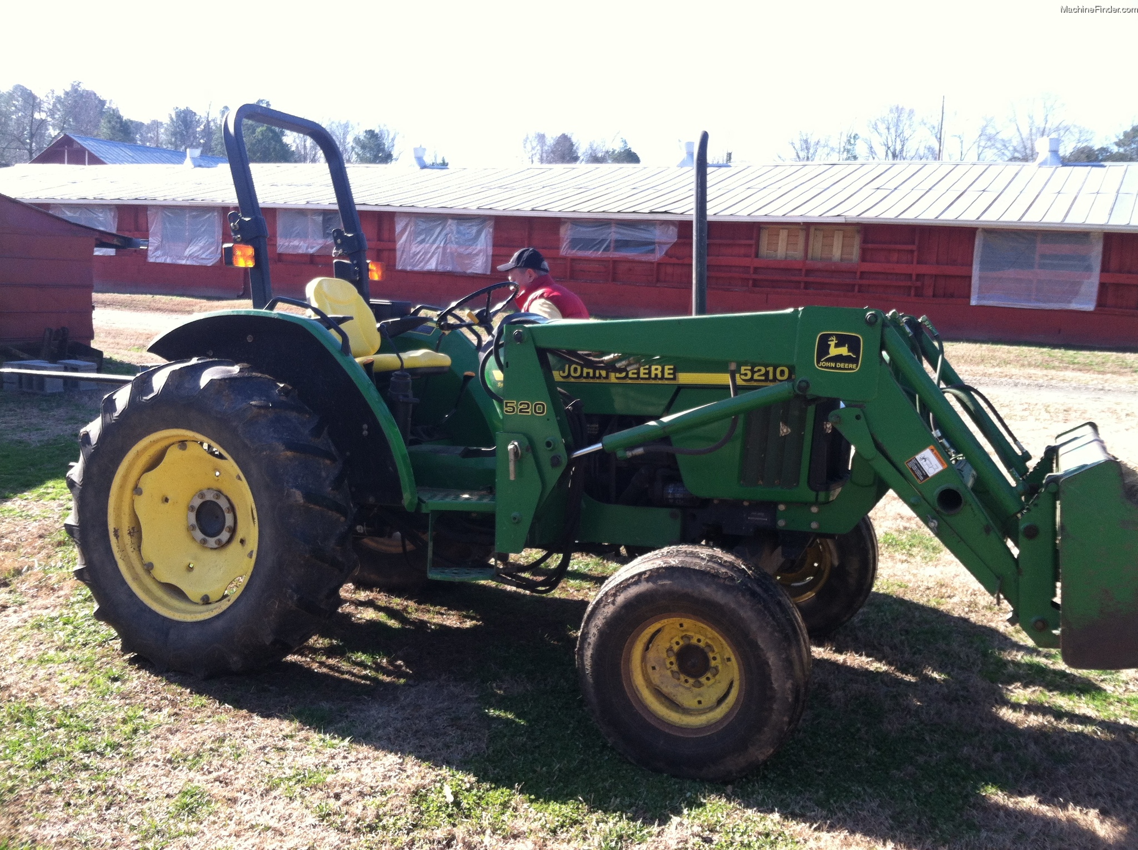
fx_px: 1149
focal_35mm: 35
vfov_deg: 40.6
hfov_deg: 52.7
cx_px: 569
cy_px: 425
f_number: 2.8
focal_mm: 3.85
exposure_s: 1/278
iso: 80
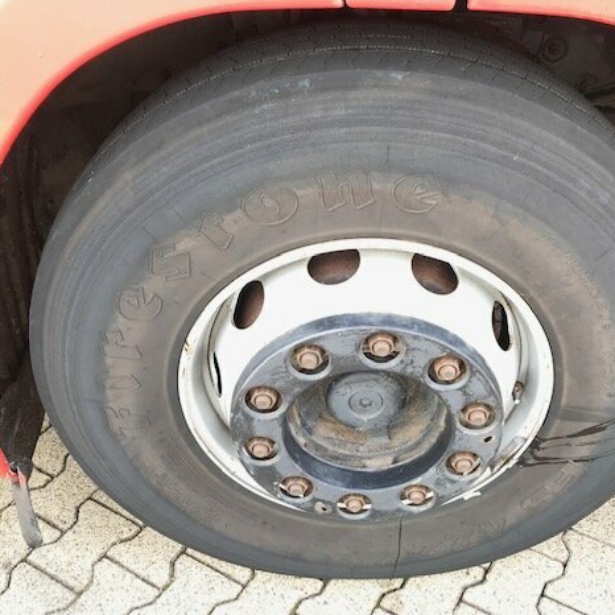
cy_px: 309
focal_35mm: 34
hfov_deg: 48.3
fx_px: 683
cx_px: 355
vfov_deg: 48.5
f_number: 1.8
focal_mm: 3.99
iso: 20
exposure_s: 1/143
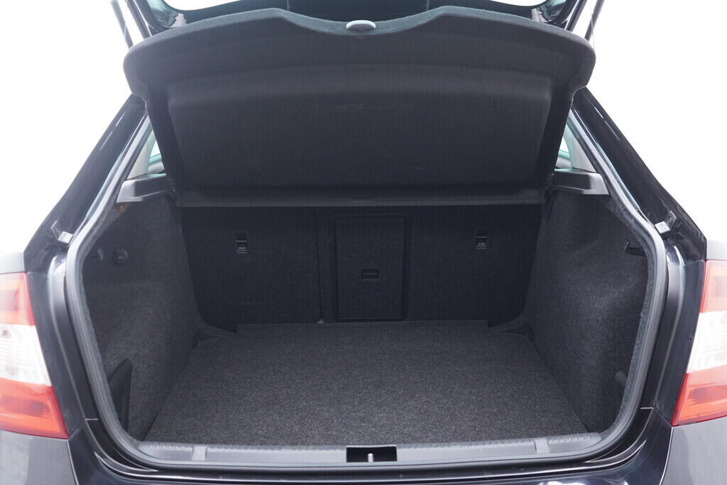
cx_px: 364
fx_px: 727
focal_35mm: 36
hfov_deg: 53.1
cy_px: 242
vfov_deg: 36.9
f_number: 2.8
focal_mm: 24
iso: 500
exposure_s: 1/40
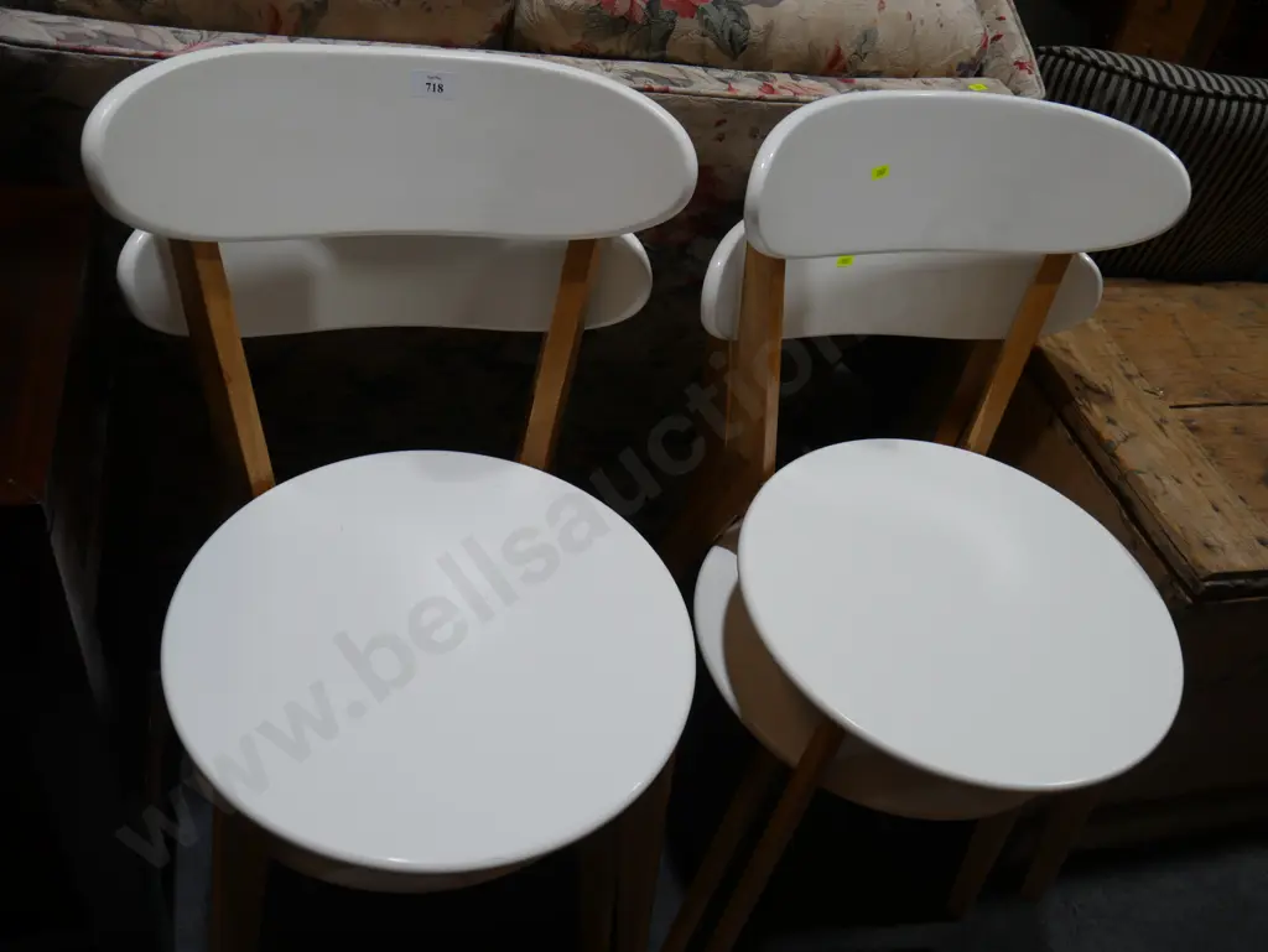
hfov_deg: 63.4
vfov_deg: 49.8
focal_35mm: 28
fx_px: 1026
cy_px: 476
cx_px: 634
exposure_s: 1/160
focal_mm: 14
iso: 200
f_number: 4.5
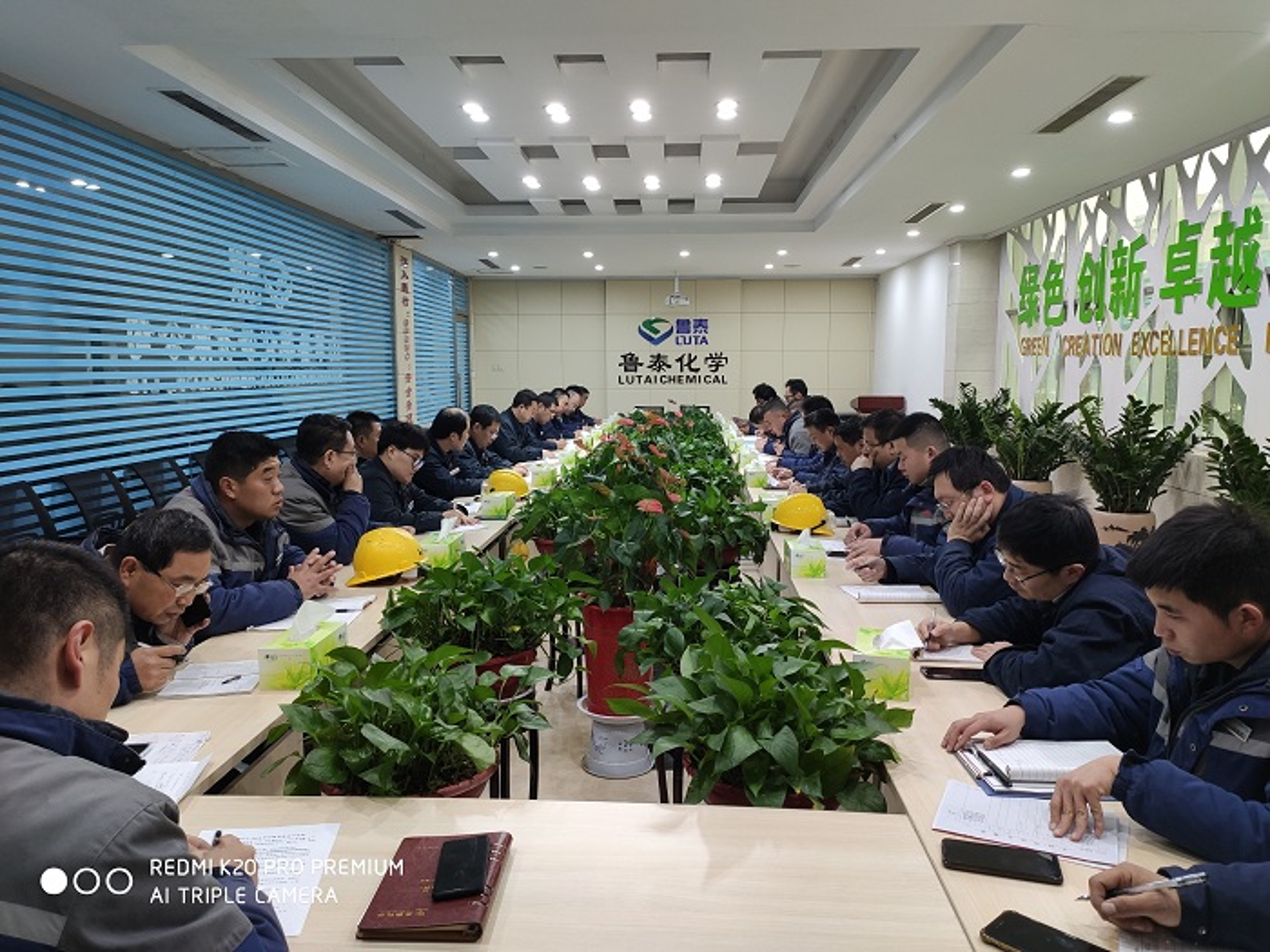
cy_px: 476
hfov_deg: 67.3
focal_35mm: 26
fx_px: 954
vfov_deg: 53.1
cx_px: 635
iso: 347
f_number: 1.75
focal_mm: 4.77
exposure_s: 1/33
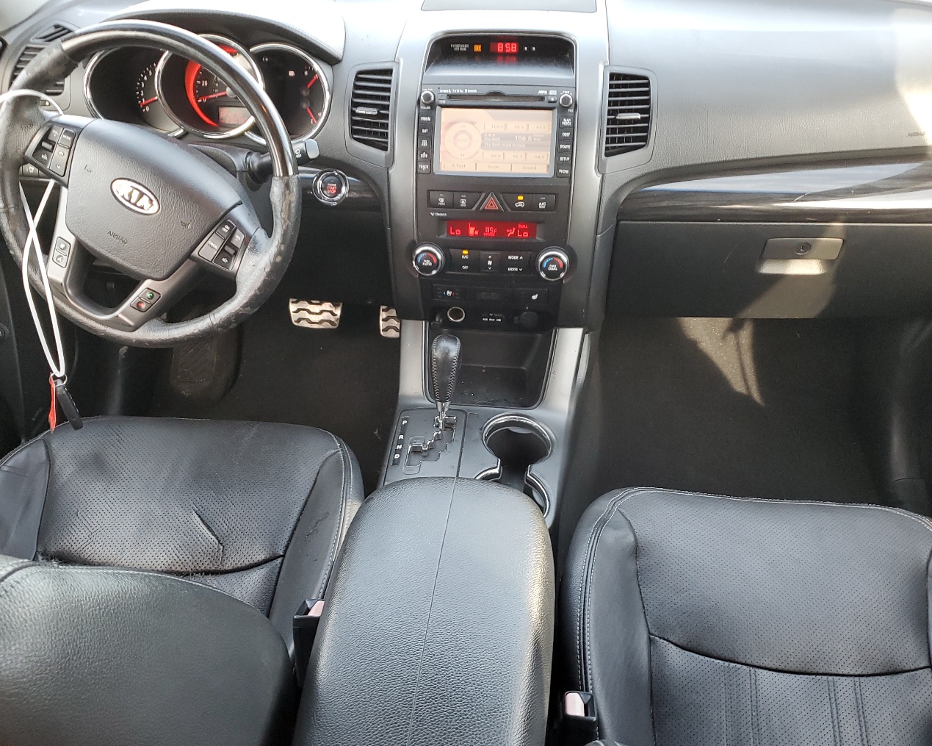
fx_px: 883
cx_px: 457
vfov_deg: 45.7
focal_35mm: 32
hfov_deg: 55.7
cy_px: 410
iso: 88
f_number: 1.5
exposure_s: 1/100
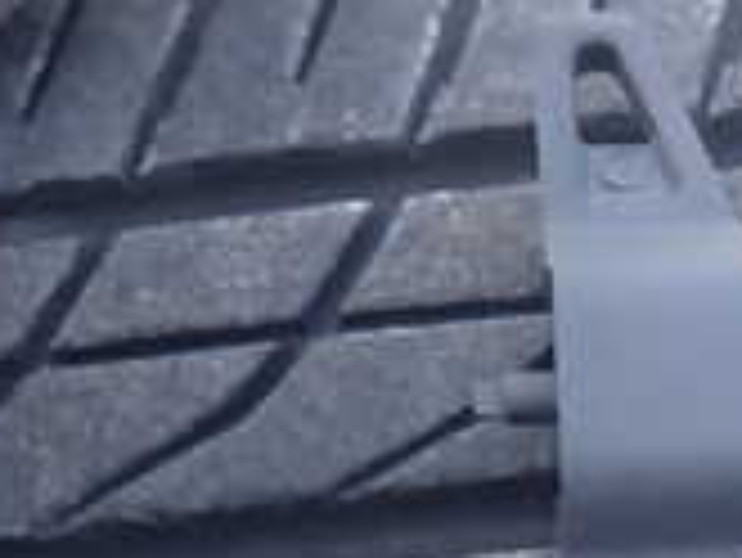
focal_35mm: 91
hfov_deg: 20.0
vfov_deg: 15.9
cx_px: 931
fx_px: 1952
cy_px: 580
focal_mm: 4.5
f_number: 2
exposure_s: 1/200
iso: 100
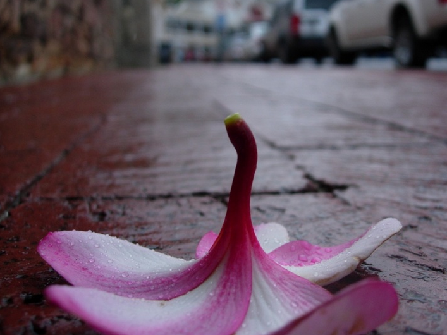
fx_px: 555
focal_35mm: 43
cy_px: 183
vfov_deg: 33.6
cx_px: 251
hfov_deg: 43.8
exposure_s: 1/995
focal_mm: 7.8
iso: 64
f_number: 2.8
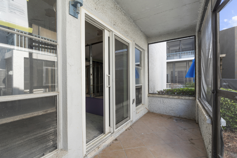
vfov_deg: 73.7
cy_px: 79
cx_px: 118
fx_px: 105
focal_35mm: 16
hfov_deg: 96.7
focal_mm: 16
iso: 250
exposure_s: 1/6
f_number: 9
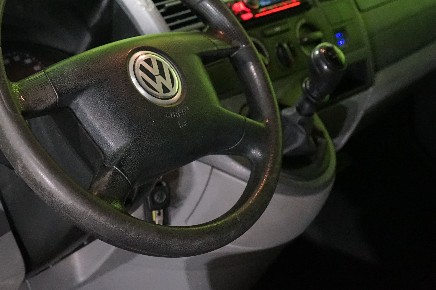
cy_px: 41
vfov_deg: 18.7
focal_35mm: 72
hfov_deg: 27.8
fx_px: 872
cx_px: 129
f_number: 4
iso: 6400
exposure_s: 1/100
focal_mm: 39
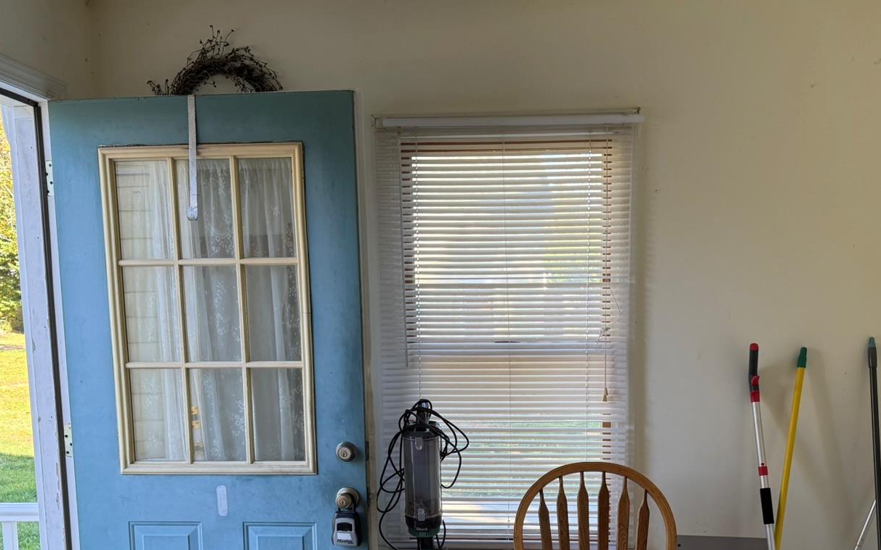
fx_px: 1032
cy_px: 442
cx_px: 487
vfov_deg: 29.2
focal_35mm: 43
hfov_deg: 46.1
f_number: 1.78
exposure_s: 1/167
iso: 125
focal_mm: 6.76
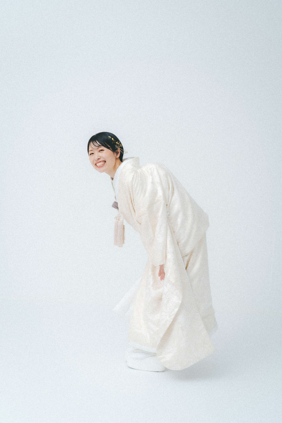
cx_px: 141
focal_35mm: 50
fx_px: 587
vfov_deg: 39.6
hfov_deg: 27.0
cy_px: 212
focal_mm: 50
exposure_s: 1/125
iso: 200
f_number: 4.5
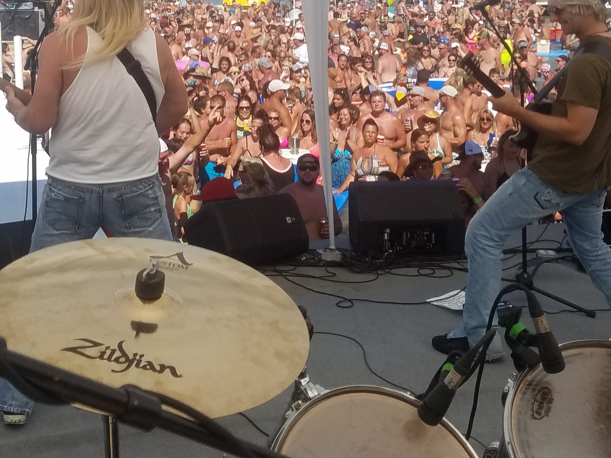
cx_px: 257
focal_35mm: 56
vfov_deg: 24.8
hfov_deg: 34.3
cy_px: -4
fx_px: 988
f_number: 1.7
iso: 50
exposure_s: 1/3664
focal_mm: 4.2
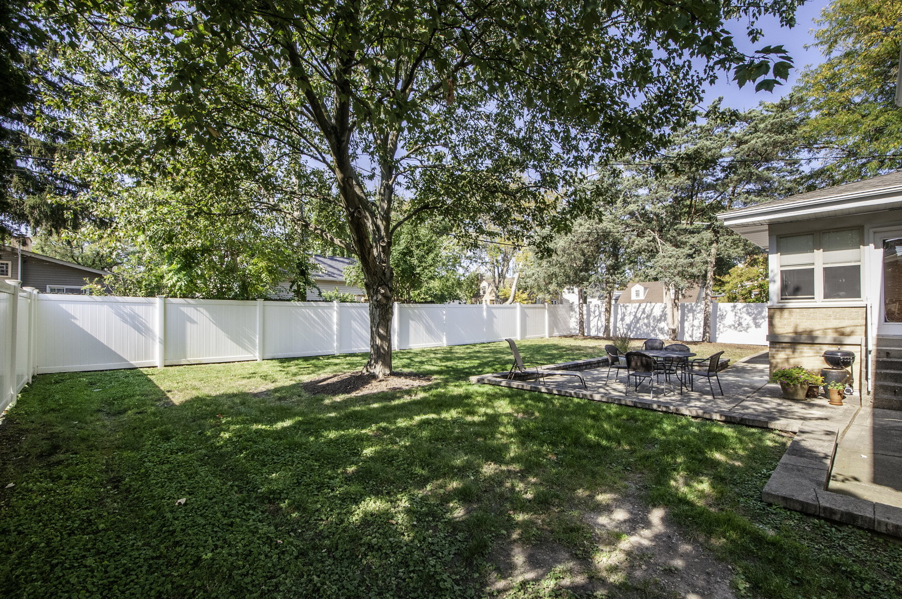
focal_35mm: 15
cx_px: 451
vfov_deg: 77.2
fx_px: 375
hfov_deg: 100.5
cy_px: 300
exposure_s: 1/320
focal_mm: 10
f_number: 9
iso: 640
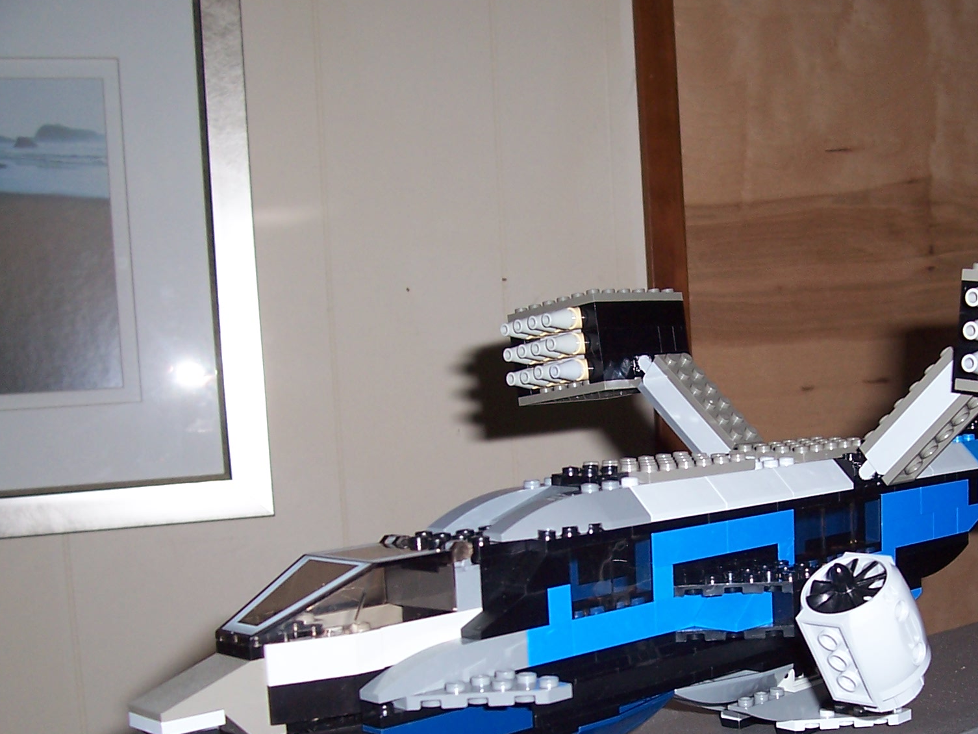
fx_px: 1469
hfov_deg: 36.2
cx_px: 697
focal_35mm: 52
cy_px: 551
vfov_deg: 27.6
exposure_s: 1/60
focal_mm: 5.6
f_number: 2.7
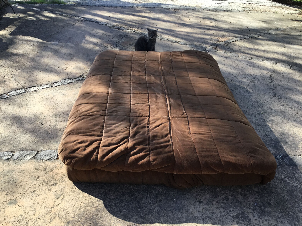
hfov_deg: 58.4
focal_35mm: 31
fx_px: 270
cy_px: 113
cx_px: 151
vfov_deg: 45.4
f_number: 2.4
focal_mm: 3.3
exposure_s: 1/307
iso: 25
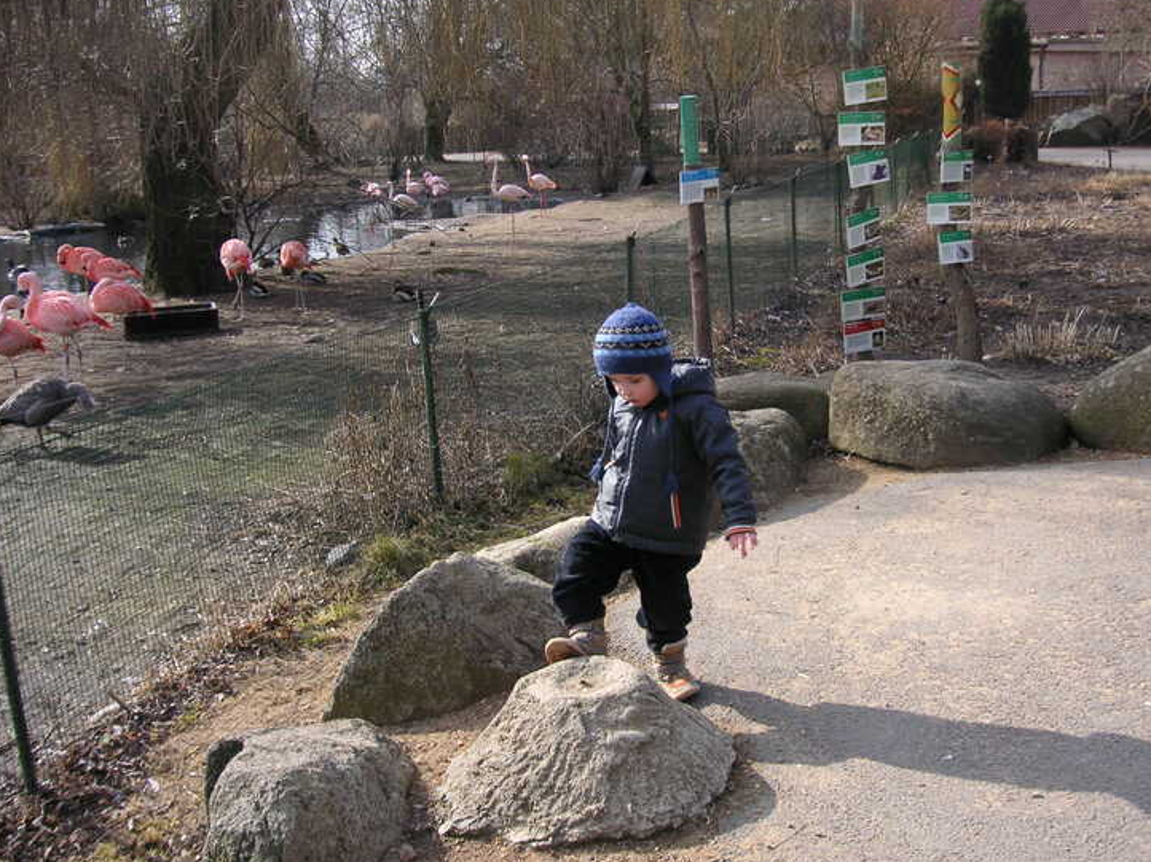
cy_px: 403
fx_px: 1363
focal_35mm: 41
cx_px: 630
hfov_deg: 45.7
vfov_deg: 35.1
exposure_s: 1/500
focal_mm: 6.1
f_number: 2.8
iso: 50
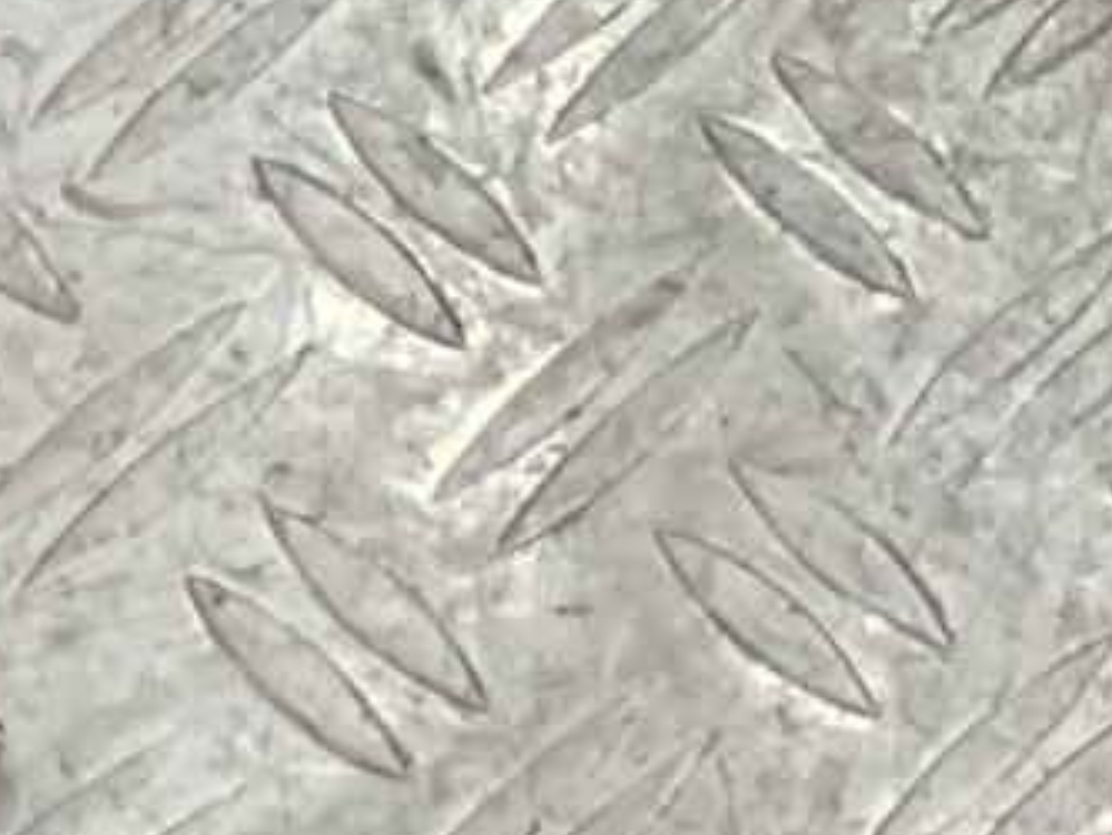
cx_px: 3640
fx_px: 7166
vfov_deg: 5.8
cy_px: -2295
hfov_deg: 7.5
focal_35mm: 223
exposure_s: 1/100
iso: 25
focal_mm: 3
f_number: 1.8
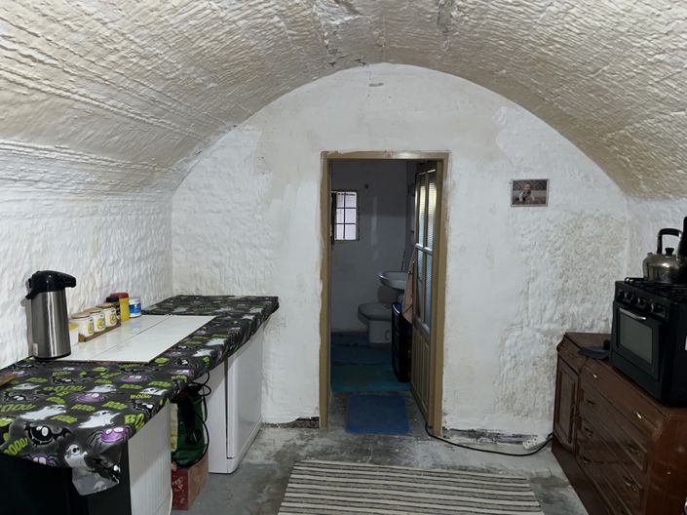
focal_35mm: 26
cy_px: 258
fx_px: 516
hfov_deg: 67.3
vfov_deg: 53.0
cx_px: 344
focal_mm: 5.1
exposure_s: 1/17
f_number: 1.6
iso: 64
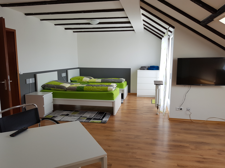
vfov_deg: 53.1
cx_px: 112
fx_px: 169
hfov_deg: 67.3
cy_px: 84
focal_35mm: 26
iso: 50
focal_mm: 4.2
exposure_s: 1/129
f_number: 1.7
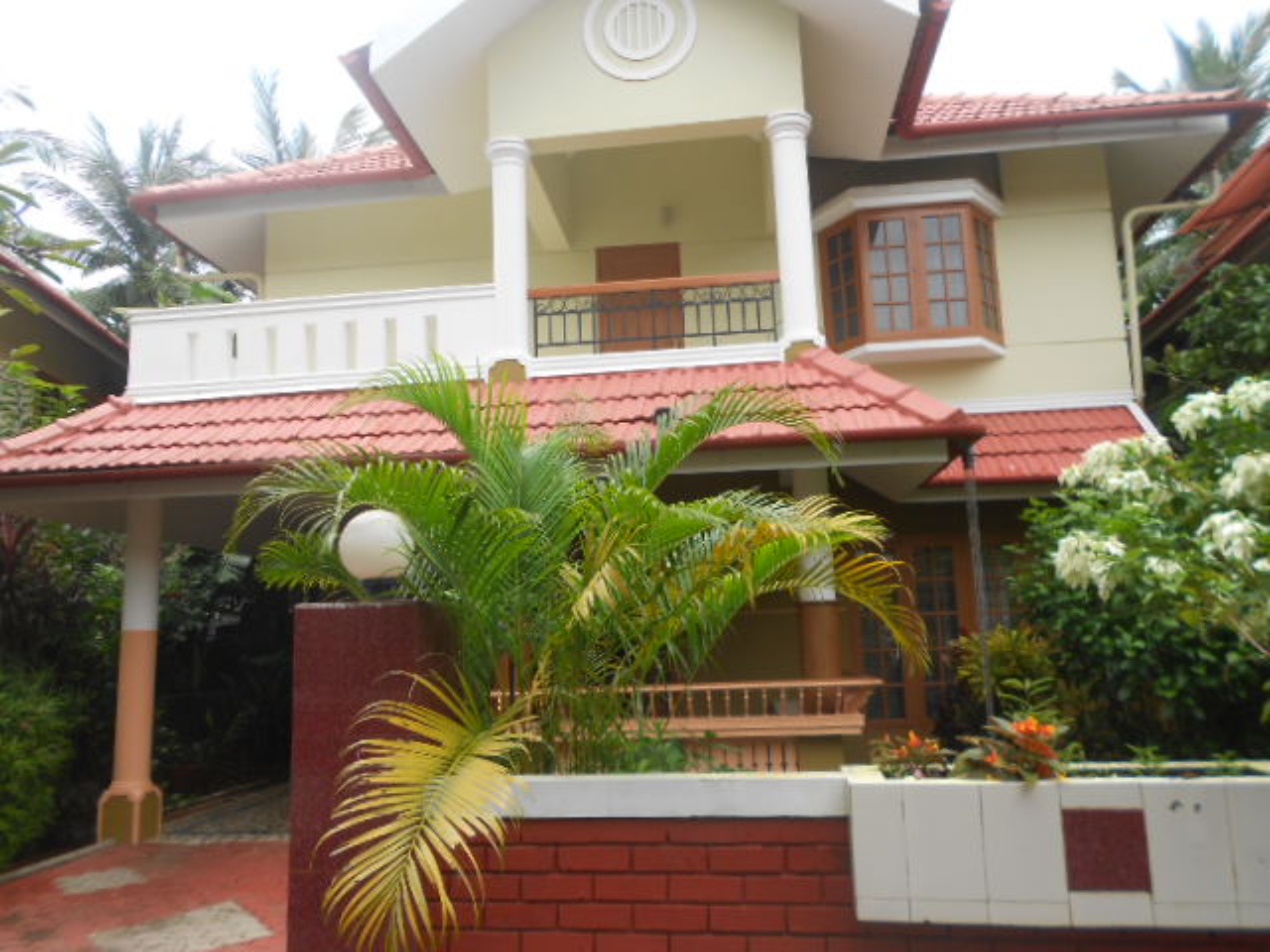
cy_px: 476
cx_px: 635
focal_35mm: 26
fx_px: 954
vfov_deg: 53.1
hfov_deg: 67.3
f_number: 3.2
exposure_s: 1/400
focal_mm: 4.6
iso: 80
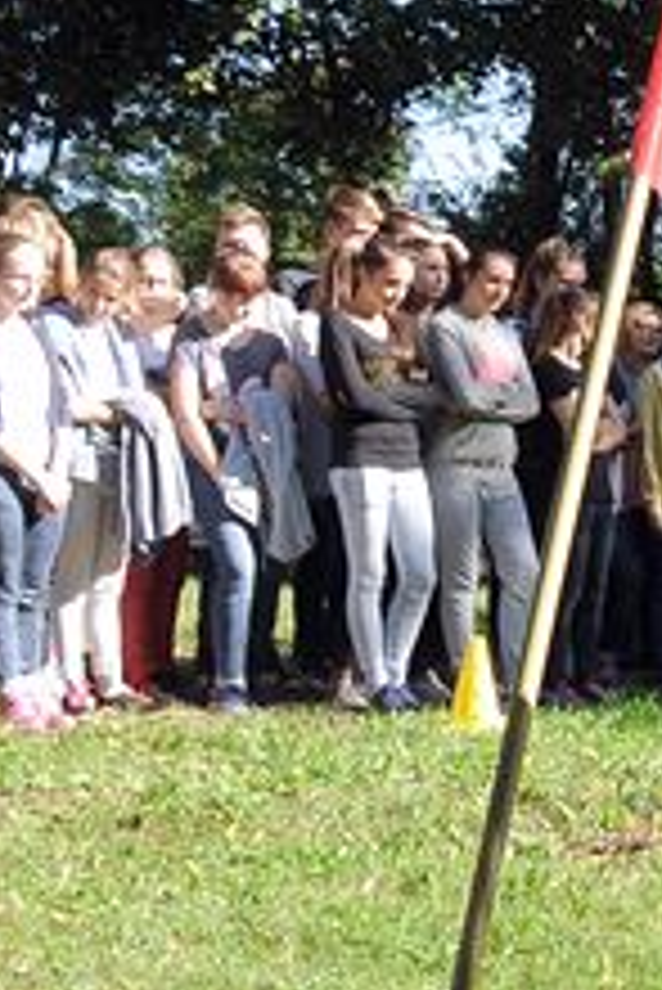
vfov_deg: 19.5
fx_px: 2864
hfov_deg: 11.1
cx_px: 1576
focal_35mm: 104
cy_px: 763
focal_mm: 18
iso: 400
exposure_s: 1/200
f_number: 10
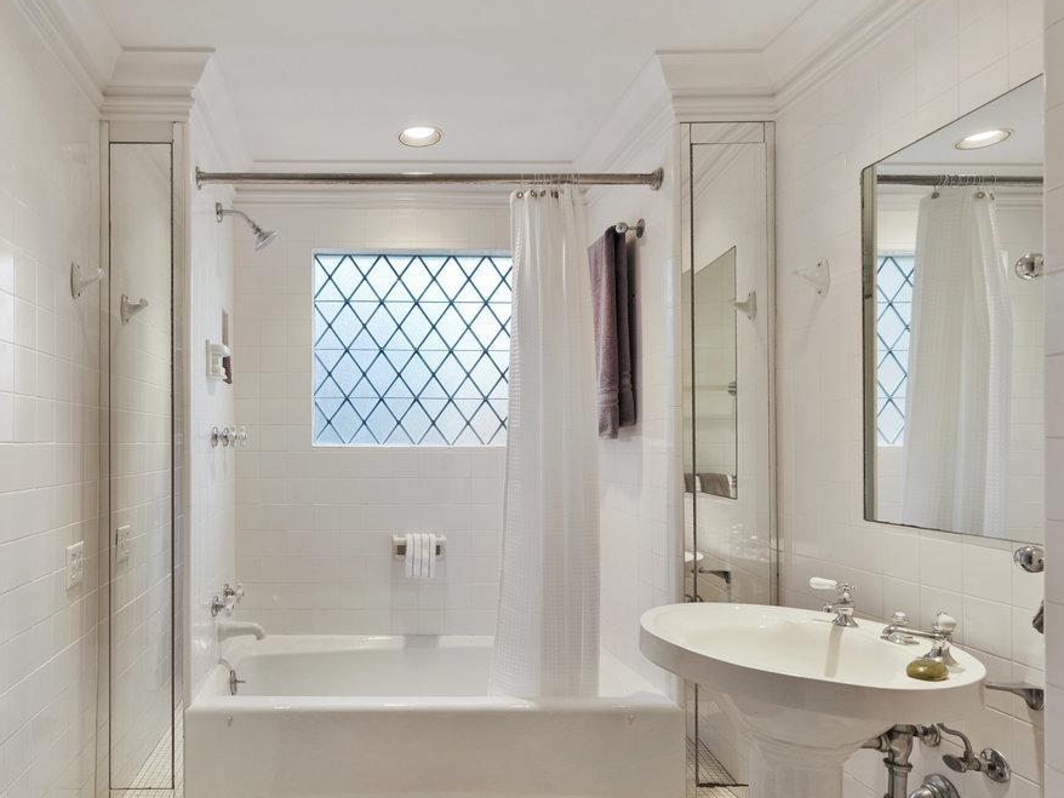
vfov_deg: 61.5
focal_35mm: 22
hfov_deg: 75.0
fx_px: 666
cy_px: 469
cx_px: 360
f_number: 9
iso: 200
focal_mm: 16.5
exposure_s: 1/6
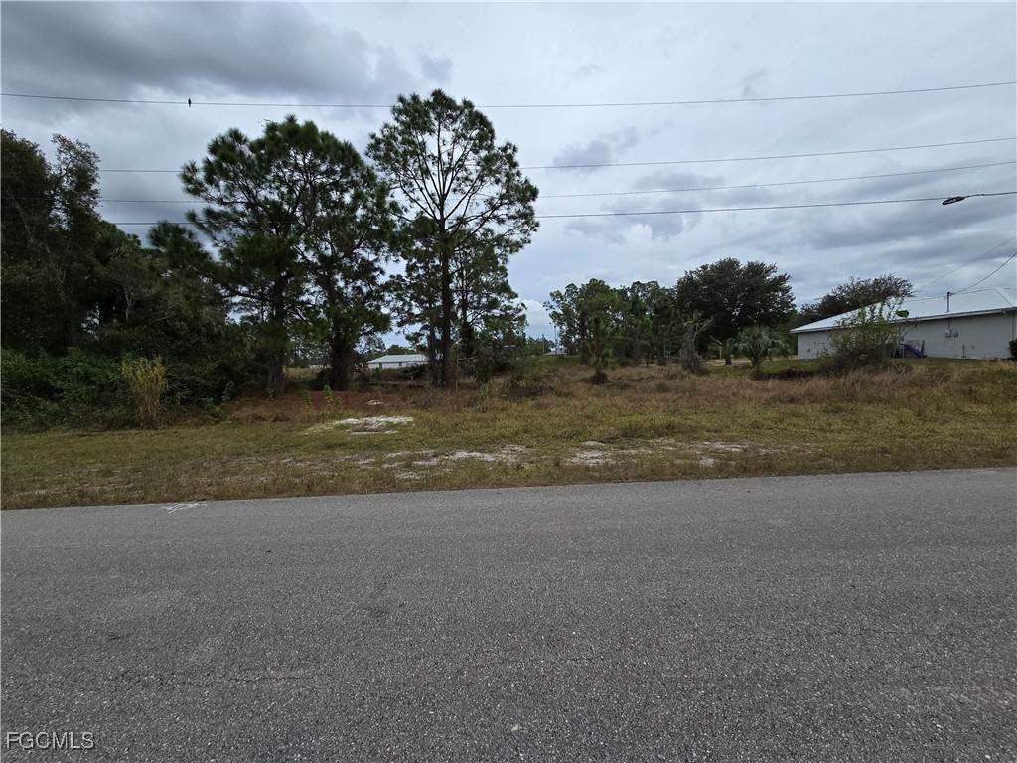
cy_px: 382
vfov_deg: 89.9
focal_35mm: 13
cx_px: 508
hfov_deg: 106.2
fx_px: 382
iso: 50
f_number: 2.2
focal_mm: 2.2
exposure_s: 1/612
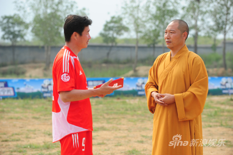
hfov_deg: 16.4
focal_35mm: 125
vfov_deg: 10.9
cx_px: 116
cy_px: 78
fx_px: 808
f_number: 5
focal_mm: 125
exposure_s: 1/640
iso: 200
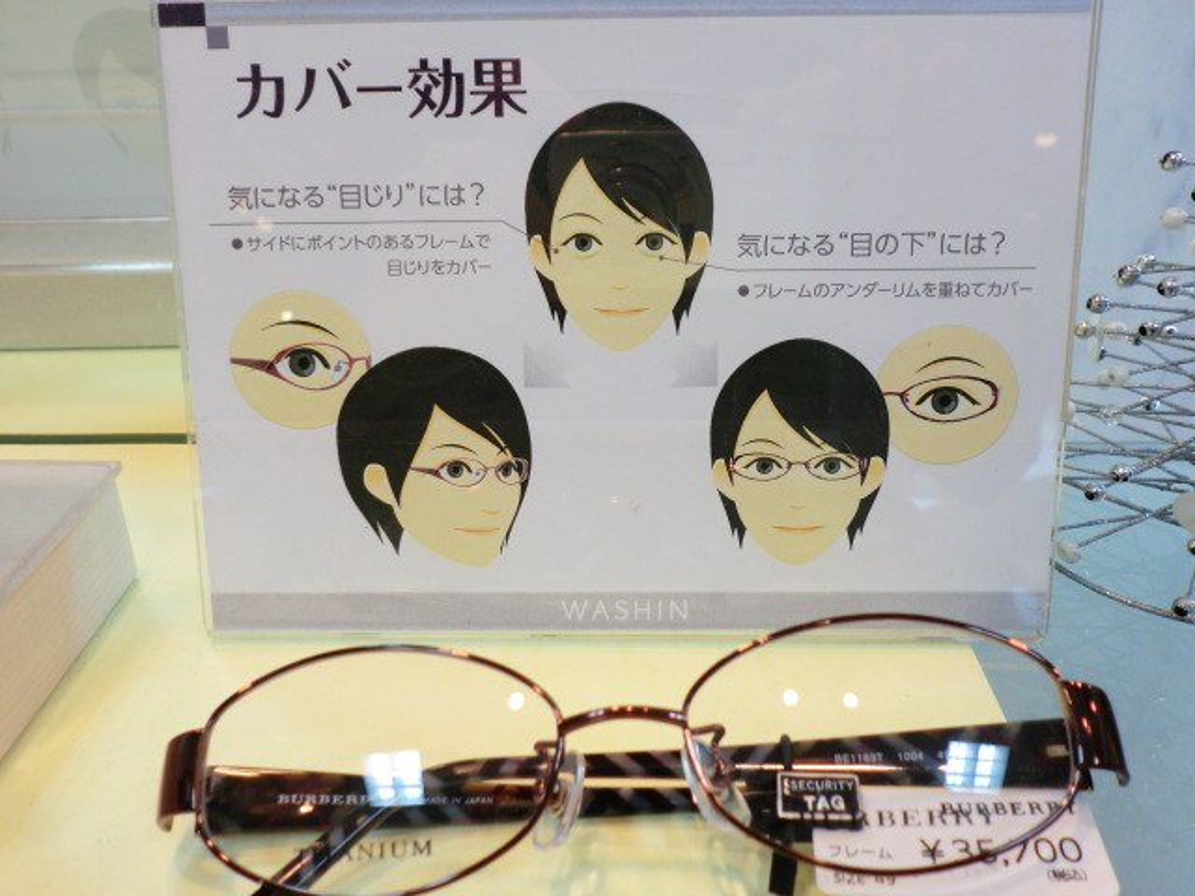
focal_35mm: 32
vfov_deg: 44.2
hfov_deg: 56.8
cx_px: 598
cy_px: 448
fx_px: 1105
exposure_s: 1/60
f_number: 3.5
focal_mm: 5.8
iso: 80
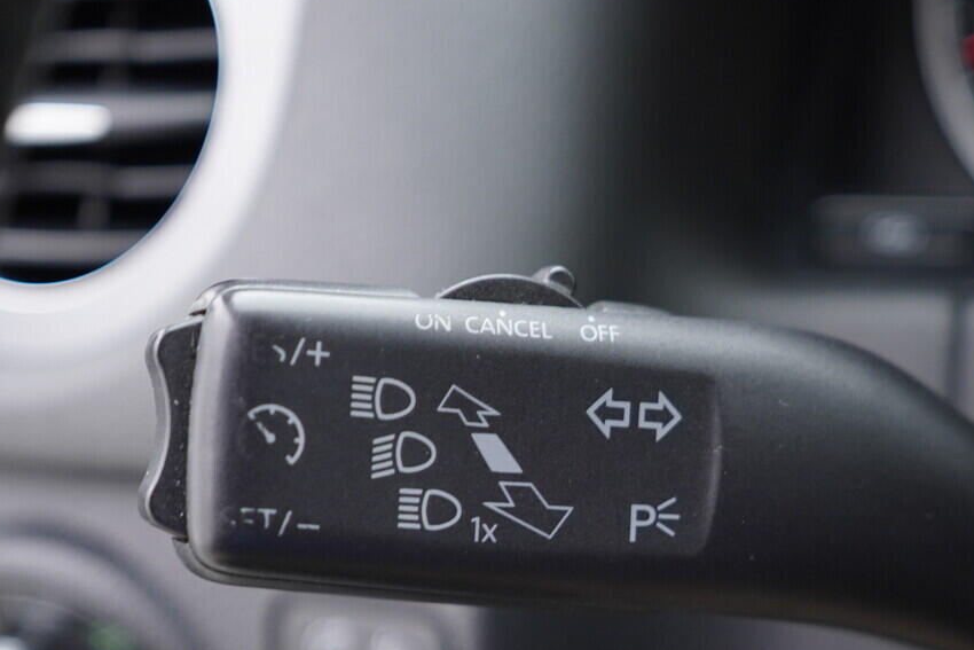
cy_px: 498
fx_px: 1651
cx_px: 623
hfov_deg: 32.7
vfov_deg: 22.0
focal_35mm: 61
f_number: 2.8
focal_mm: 24
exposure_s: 1/40
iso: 250
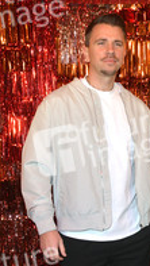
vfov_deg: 30.3
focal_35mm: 68
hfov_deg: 17.4
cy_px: 212
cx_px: 142
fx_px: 480
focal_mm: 32
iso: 1600
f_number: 6.3
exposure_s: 1/200
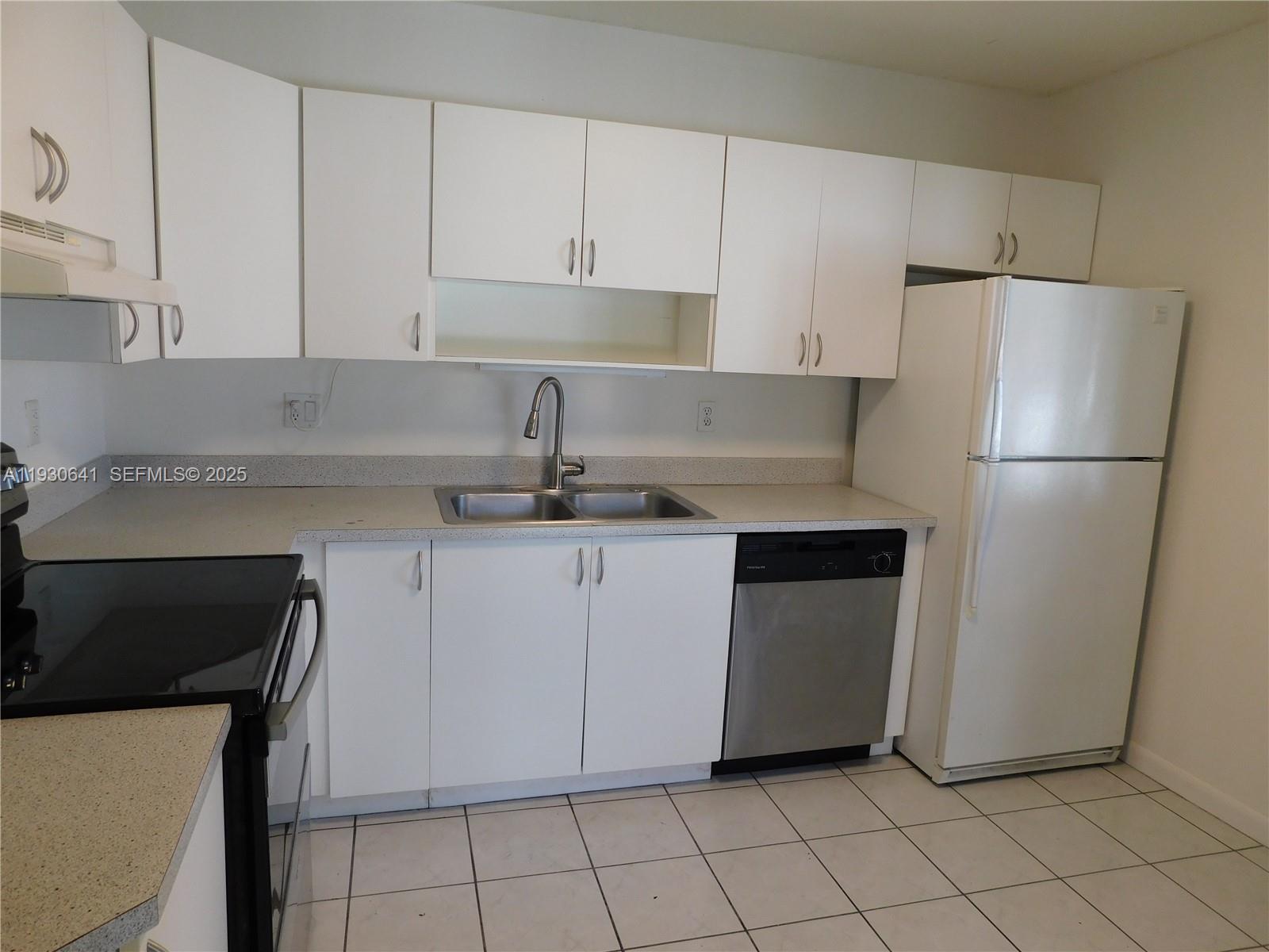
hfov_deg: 73.9
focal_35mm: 23
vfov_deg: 58.9
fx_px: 843
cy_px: 476
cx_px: 634
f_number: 3
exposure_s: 1/60
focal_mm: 4
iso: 125
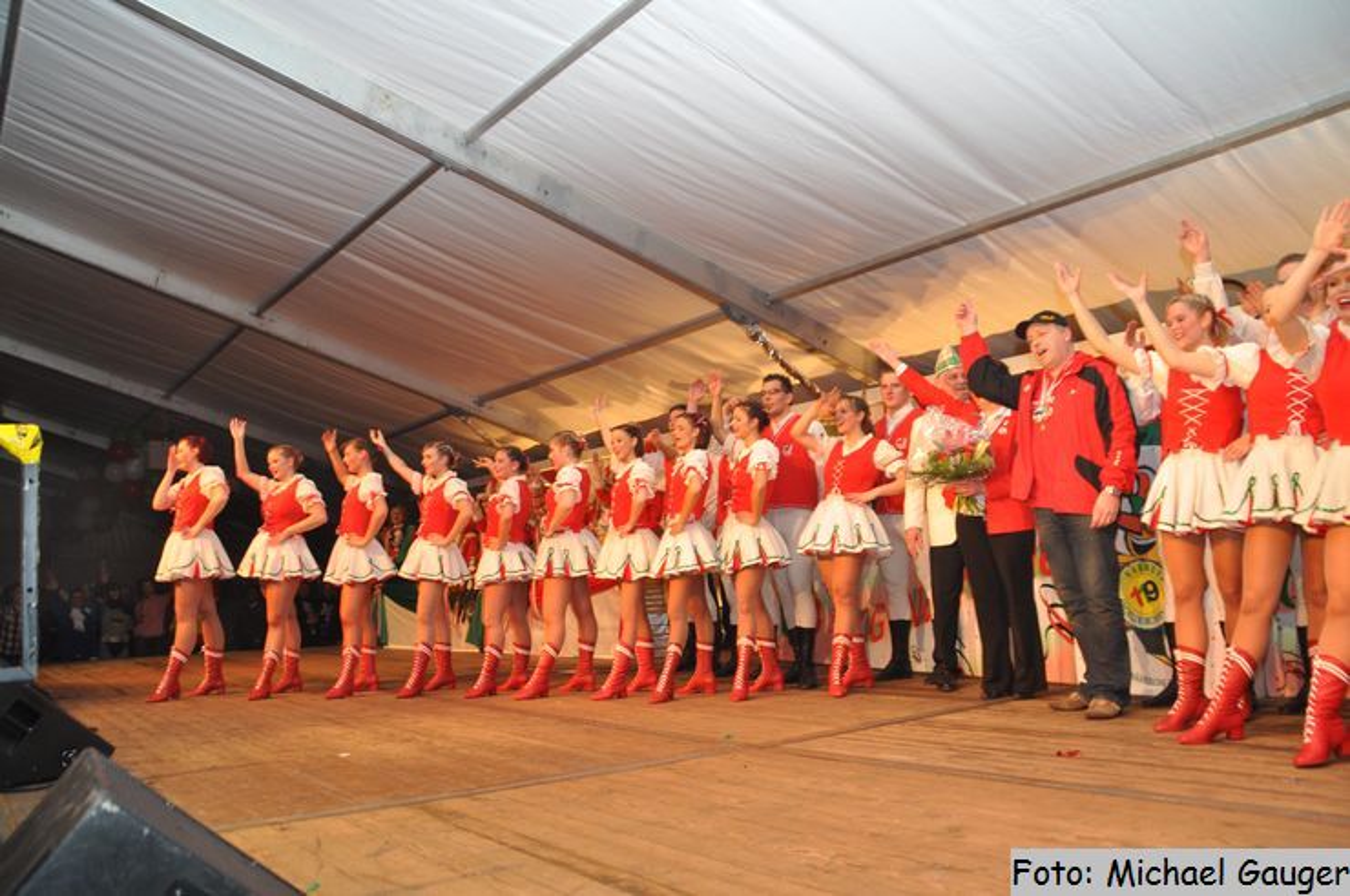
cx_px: 675
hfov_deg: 67.5
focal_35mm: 27
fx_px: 1011
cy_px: 448
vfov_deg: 47.8
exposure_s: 1/60
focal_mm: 18
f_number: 5.6
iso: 640
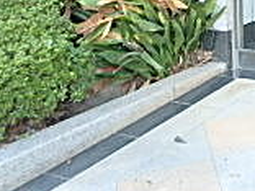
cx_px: 438
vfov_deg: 15.8
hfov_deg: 18.5
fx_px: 634
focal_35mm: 86
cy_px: -91
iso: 320
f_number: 3.5
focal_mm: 3.7
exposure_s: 1/30
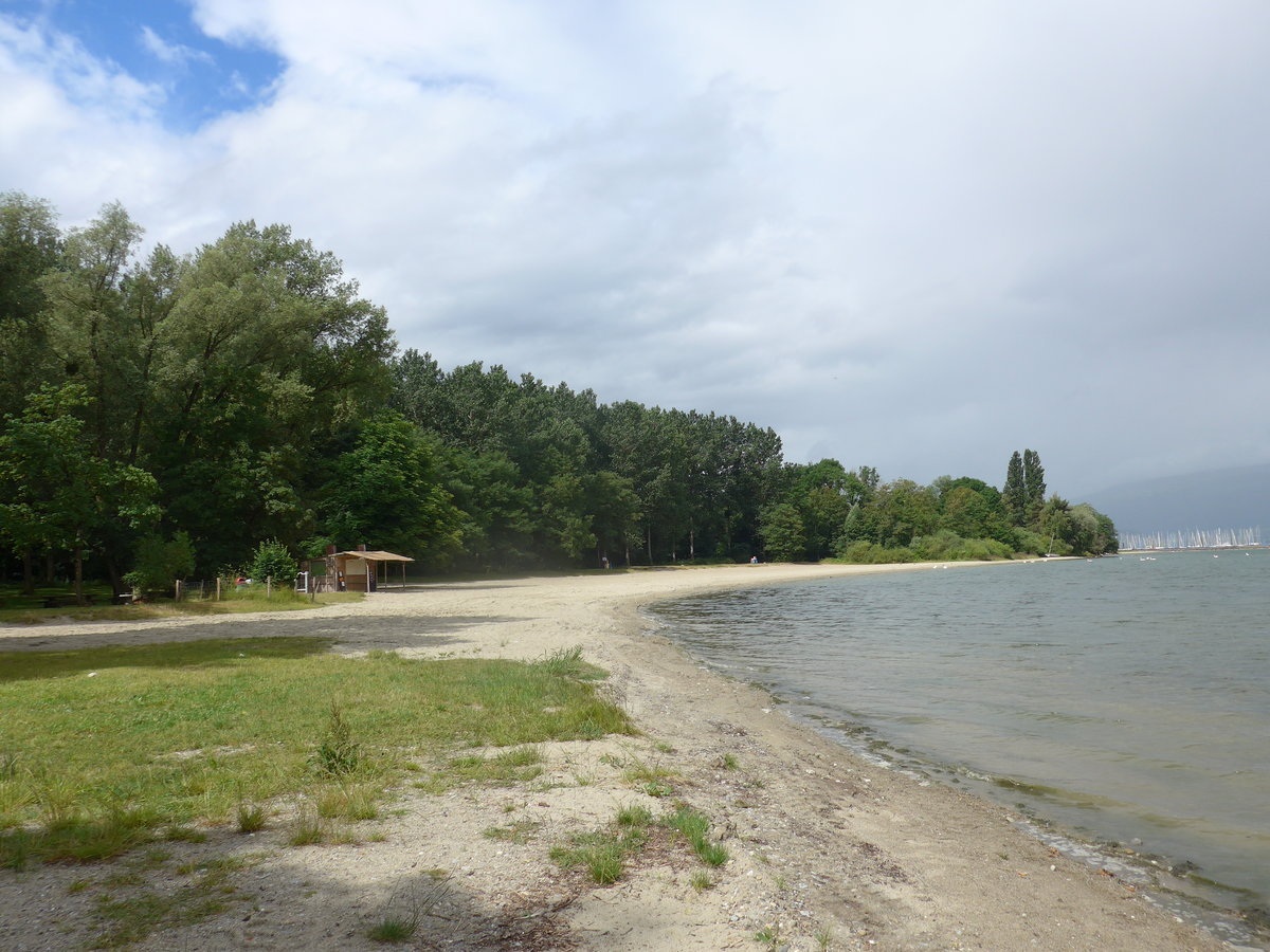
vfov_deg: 48.2
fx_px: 1064
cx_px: 635
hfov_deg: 61.7
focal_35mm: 29
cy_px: 476
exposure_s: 1/1600
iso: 80
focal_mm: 6
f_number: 2.8
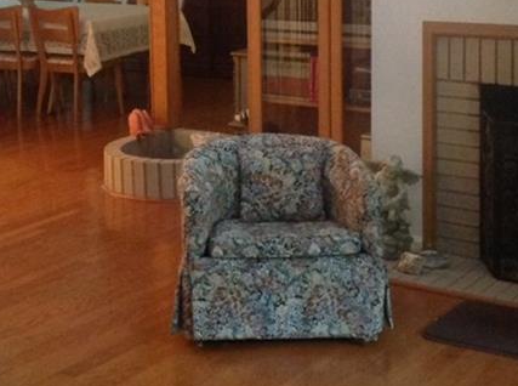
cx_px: 214
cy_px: 41
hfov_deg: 23.3
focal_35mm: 84
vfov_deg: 17.2
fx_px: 1254
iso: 400
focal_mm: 4.28
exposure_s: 1/15
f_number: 2.4
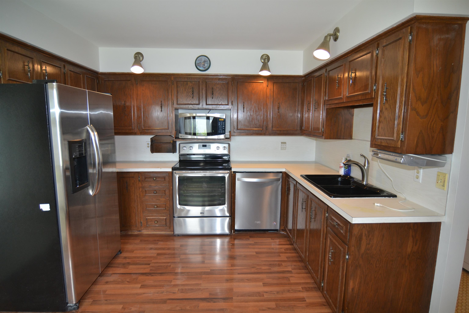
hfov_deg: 90.0
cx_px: 234
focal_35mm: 18
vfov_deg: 67.4
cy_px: 156
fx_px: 234
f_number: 4.5
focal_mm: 12
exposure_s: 1/80
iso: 400
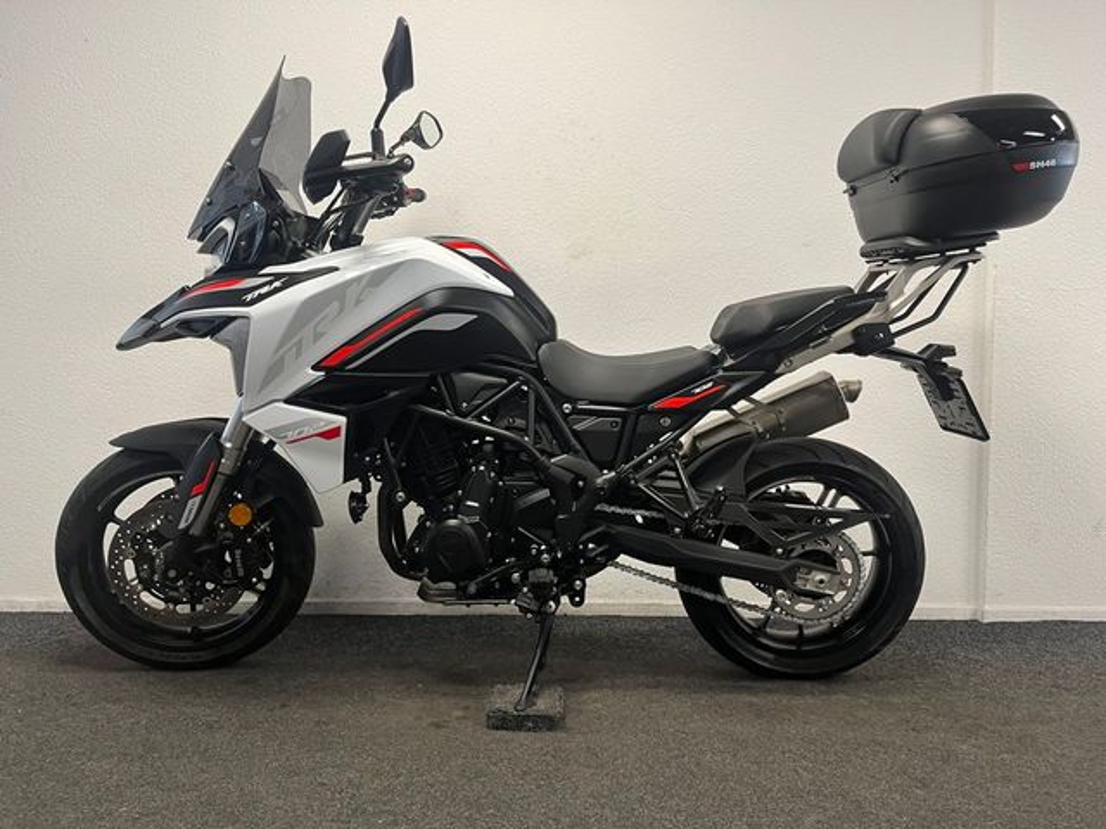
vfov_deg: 53.1
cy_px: 414
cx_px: 553
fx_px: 831
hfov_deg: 67.3
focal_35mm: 26
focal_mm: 5.1
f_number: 1.6
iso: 80
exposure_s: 1/50
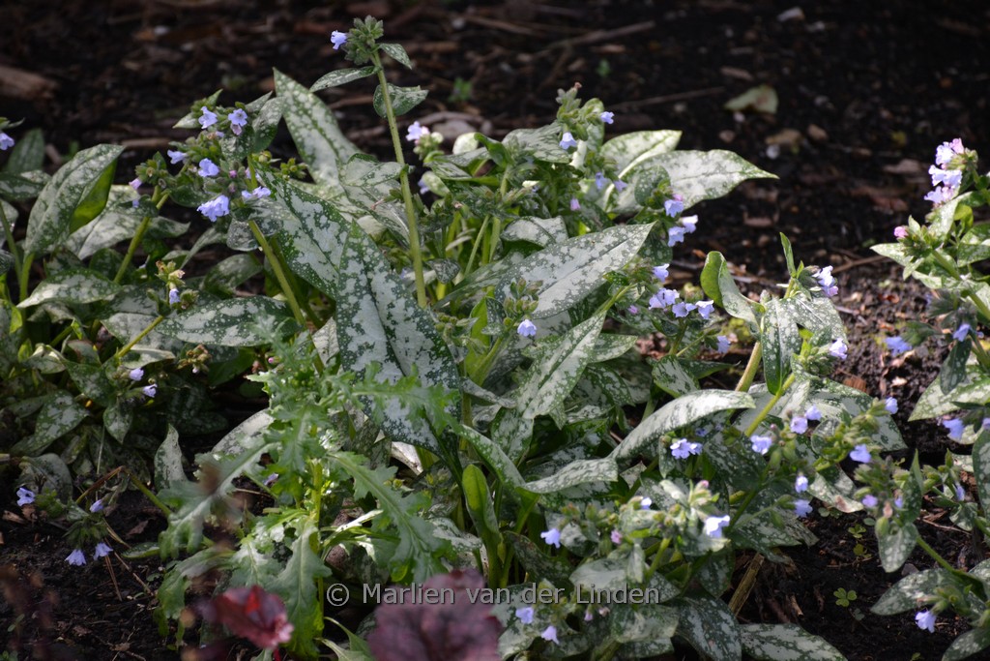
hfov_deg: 9.8
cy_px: 330
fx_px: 5775
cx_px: 495
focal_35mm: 210
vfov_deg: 6.5
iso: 800
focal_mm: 140
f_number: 5.6
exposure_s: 1/640
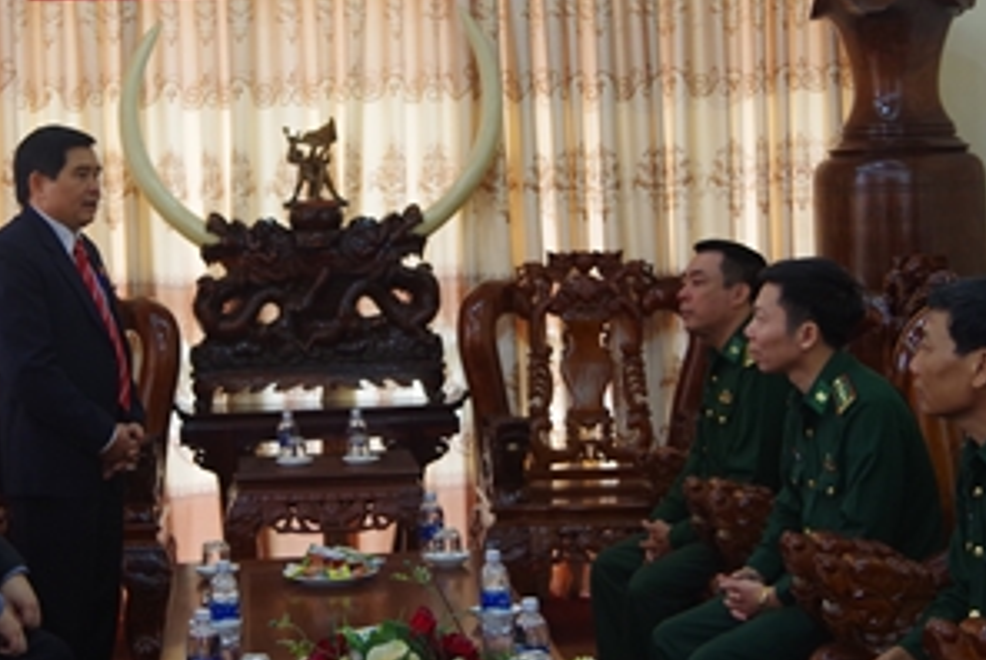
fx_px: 1866
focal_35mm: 68
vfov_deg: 20.0
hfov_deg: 29.4
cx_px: 350
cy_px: 265
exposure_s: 1/50
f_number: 4
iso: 400
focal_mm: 21
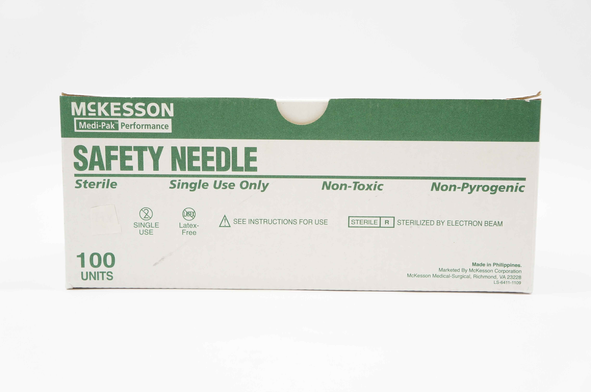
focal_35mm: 42
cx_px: 296
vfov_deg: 31.8
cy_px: 196
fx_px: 689
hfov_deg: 46.4
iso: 400
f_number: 5
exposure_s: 1/50
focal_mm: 28
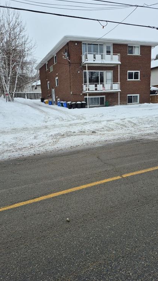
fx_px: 194
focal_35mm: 26
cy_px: 140
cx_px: 84
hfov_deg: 44.3
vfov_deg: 71.9
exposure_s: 1/474
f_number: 1.8
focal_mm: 5.4
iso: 25
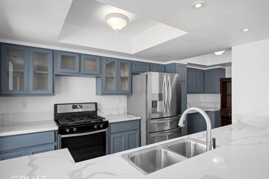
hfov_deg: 84.0
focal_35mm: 20
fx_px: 149
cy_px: 92
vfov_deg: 61.9
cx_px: 136
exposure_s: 1/5
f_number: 8
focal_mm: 19
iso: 125
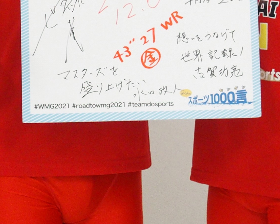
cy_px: -30
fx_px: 1500
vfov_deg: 8.5
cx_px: 137
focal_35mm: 181
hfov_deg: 10.7
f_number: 2.8
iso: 400
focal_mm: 12
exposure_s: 1/50
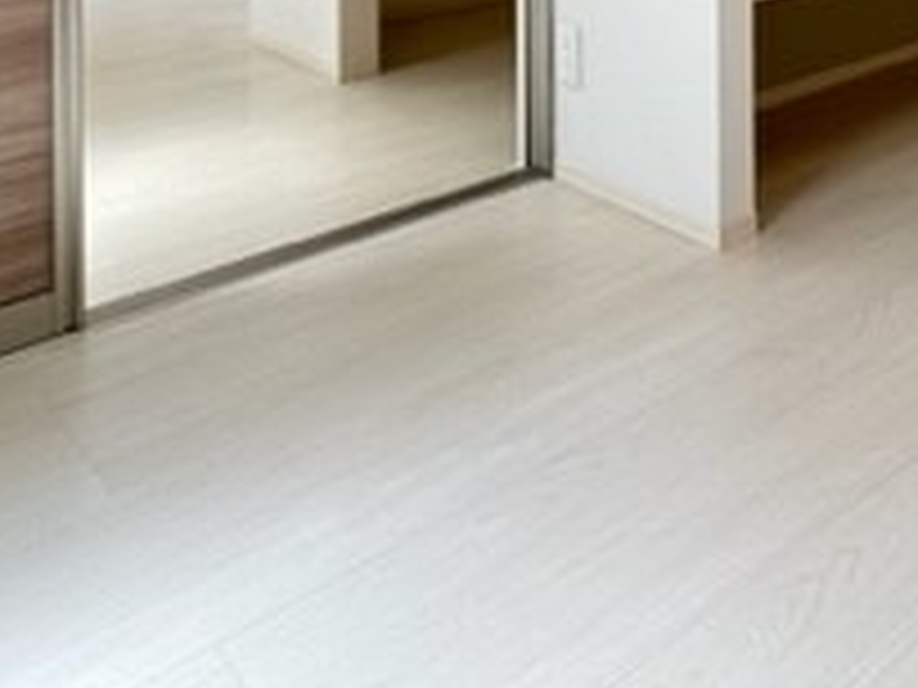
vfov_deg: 26.3
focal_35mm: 44
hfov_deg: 41.4
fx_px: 1167
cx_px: 711
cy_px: -274
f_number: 2.2
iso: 40
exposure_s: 1/177
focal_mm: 2.22
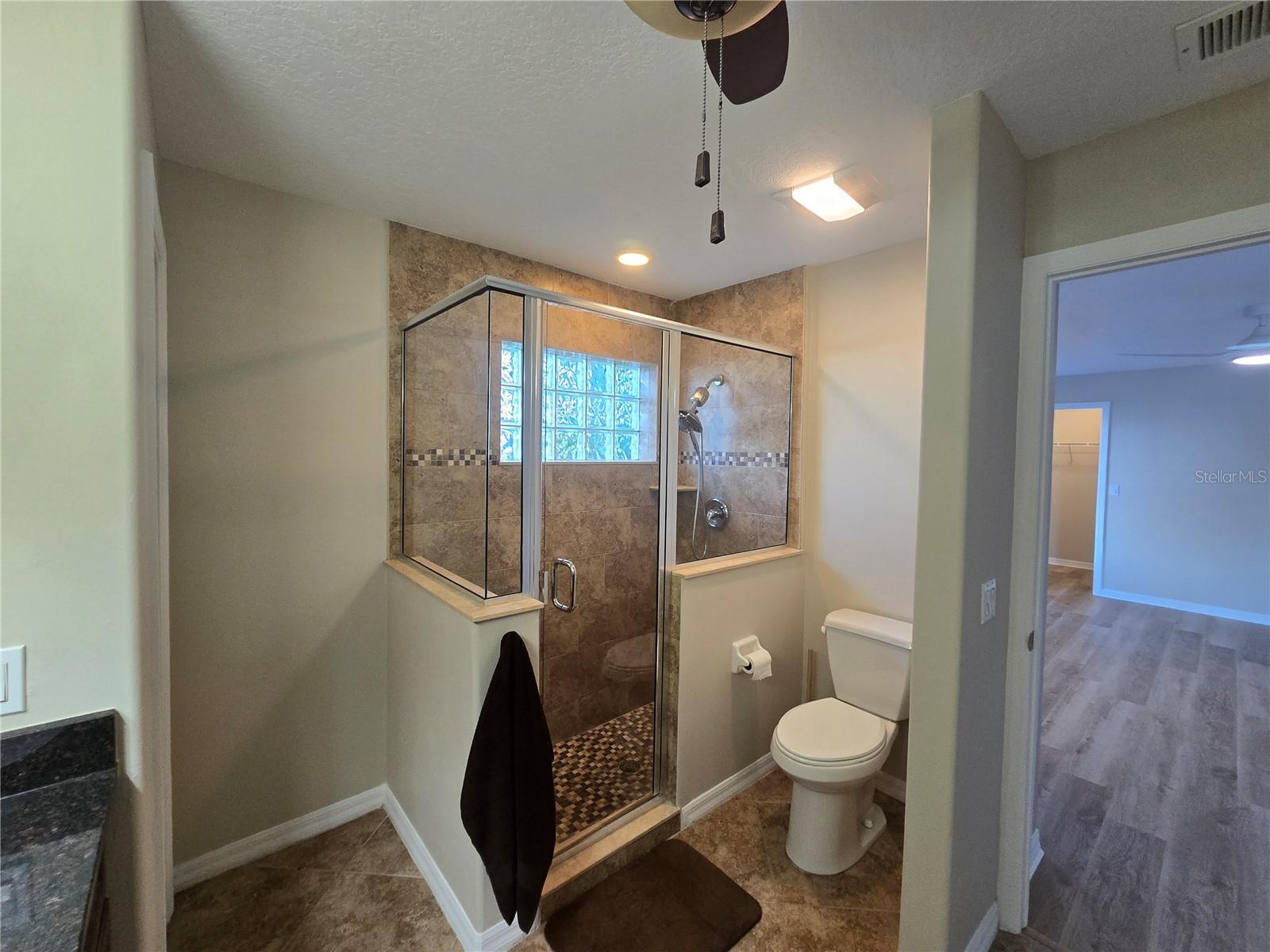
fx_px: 477
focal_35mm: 13
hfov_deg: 106.2
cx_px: 635
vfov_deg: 89.9
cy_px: 476
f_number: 2.2
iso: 250
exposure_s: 1/60
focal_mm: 2.2
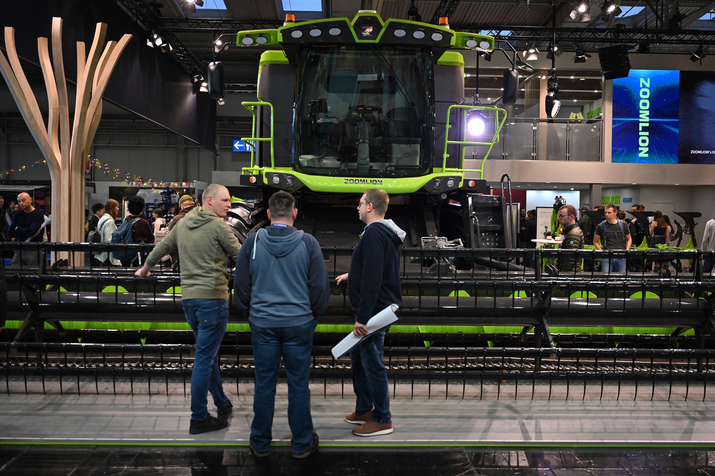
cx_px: 358
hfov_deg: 61.9
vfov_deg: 43.6
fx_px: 596
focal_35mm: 30
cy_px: 238
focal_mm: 30
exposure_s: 1/1000
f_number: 2.8
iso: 1600
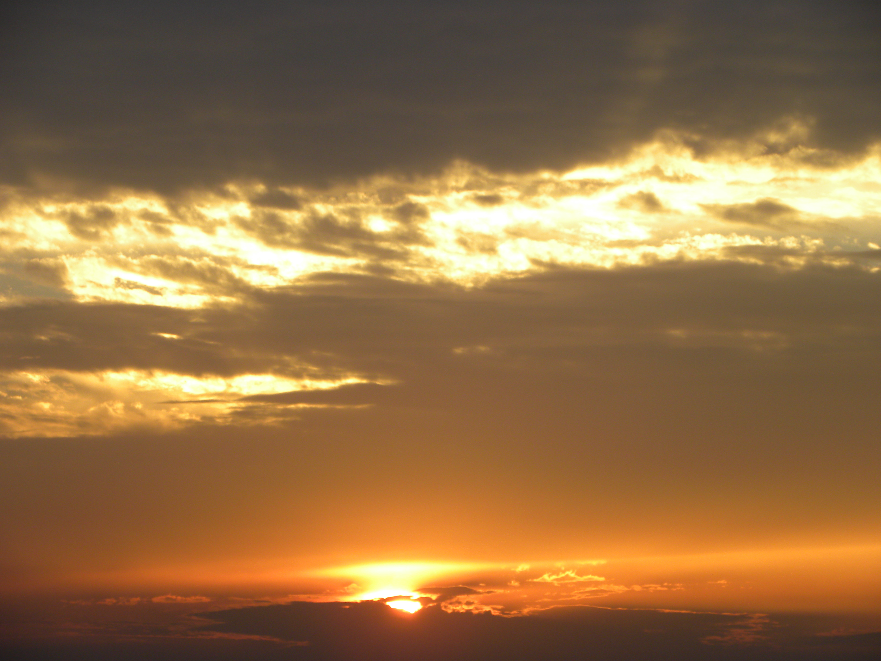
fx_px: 5396
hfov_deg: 9.3
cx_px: 440
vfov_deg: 7.0
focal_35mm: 212
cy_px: 330
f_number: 4.5
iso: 64
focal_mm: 37.7
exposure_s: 1/203
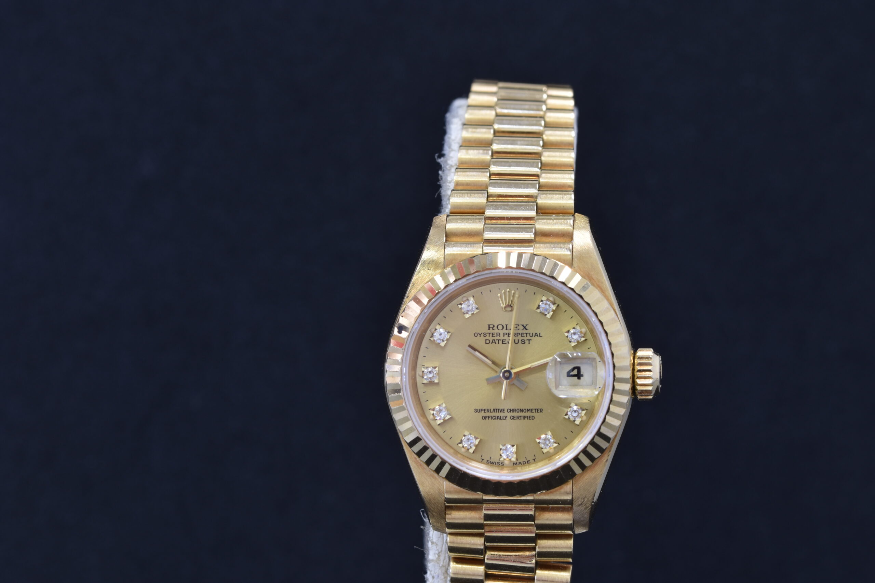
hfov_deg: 15.2
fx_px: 3281
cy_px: 292
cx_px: 438
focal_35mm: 135
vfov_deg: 10.2
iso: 100
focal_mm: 90
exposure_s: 1/3
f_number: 11
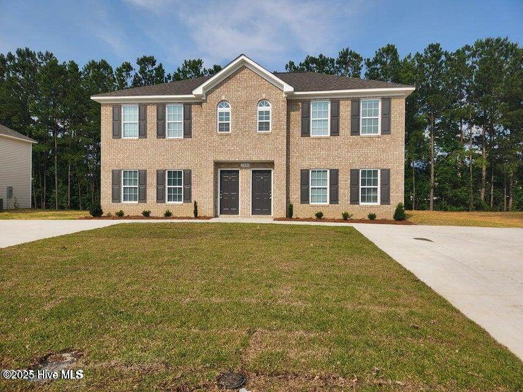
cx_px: 262
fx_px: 348
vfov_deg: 58.9
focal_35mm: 23
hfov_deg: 73.9
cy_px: 196
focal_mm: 5.4
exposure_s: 1/1920
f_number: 1.8
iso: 20
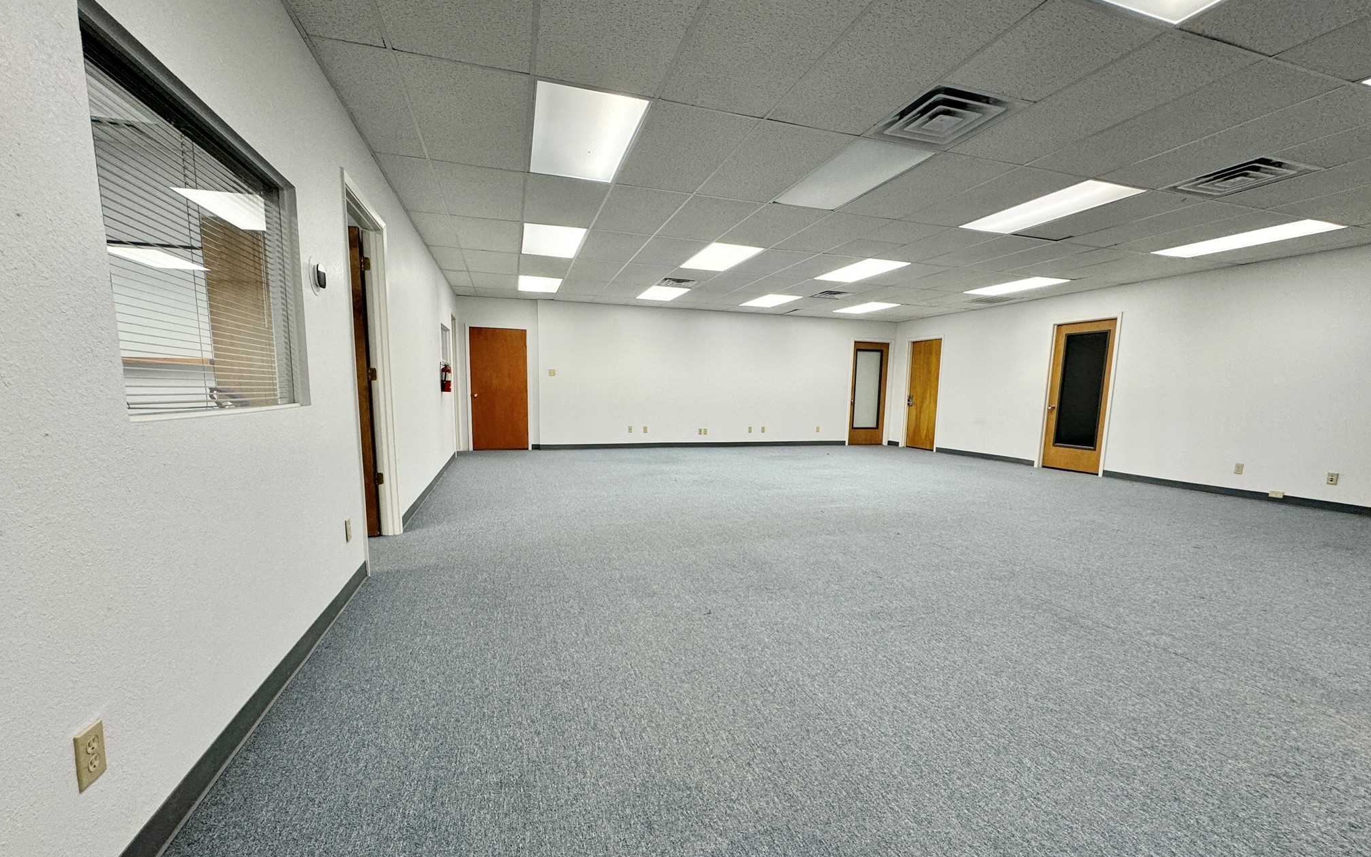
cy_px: 464
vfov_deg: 74.6
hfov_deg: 101.5
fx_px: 560
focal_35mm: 15
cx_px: 683
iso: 160
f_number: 2.2
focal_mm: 2.22
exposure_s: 1/120
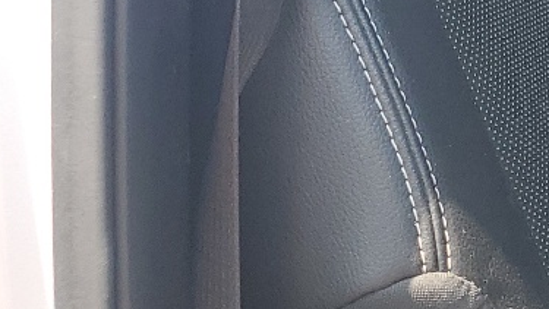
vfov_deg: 9.9
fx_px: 1762
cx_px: 1114
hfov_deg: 14.5
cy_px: -16
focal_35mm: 121
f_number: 1.5
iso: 50
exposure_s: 1/385
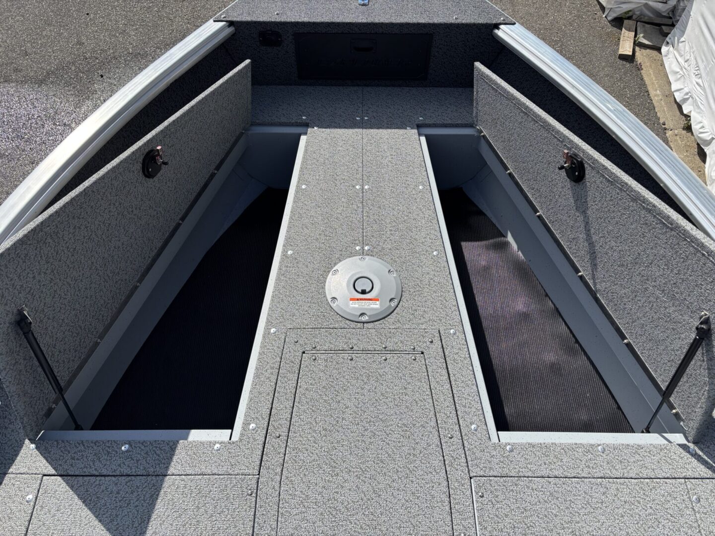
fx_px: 537
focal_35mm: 26
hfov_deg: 67.3
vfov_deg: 53.1
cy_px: 268
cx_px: 358
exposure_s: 1/3534
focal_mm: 5.96
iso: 50
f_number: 1.6
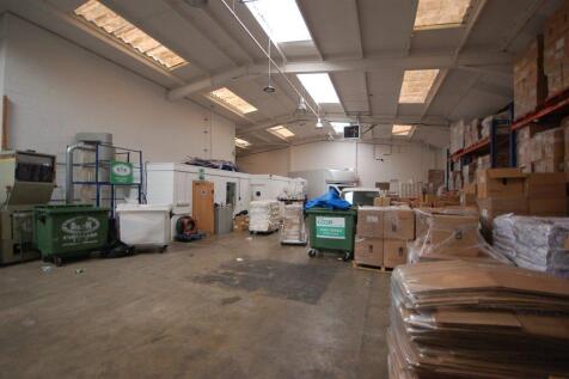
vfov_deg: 77.3
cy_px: 190
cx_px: 284
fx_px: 237
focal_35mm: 15
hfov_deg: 100.4
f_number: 4
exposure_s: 1/80
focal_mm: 10
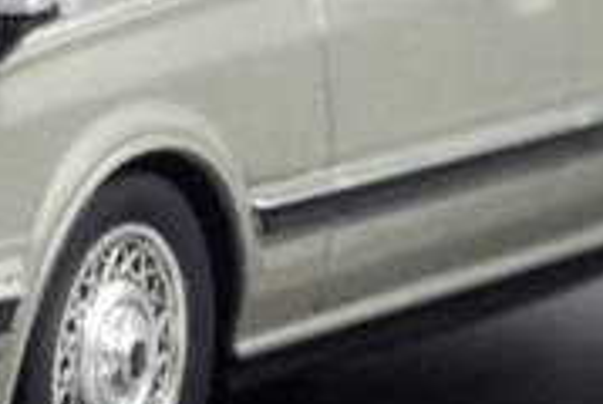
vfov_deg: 3.6
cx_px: -64
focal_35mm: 382
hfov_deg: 5.4
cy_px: 77
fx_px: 6409
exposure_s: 1/30
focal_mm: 18.4
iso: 800
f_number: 4.6
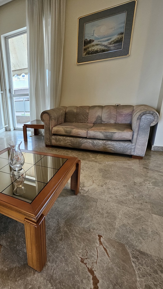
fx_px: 146
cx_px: 21
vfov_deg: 89.6
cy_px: 144
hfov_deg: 52.4
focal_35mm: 19
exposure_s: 1/50
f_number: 2.2
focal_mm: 1.74
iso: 80
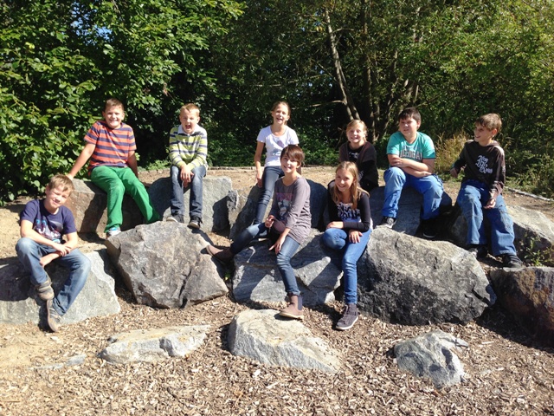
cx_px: 277
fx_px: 528
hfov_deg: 55.4
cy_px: 208
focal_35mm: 33
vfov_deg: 42.9
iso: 50
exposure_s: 1/919
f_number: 2.4
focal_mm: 4.12
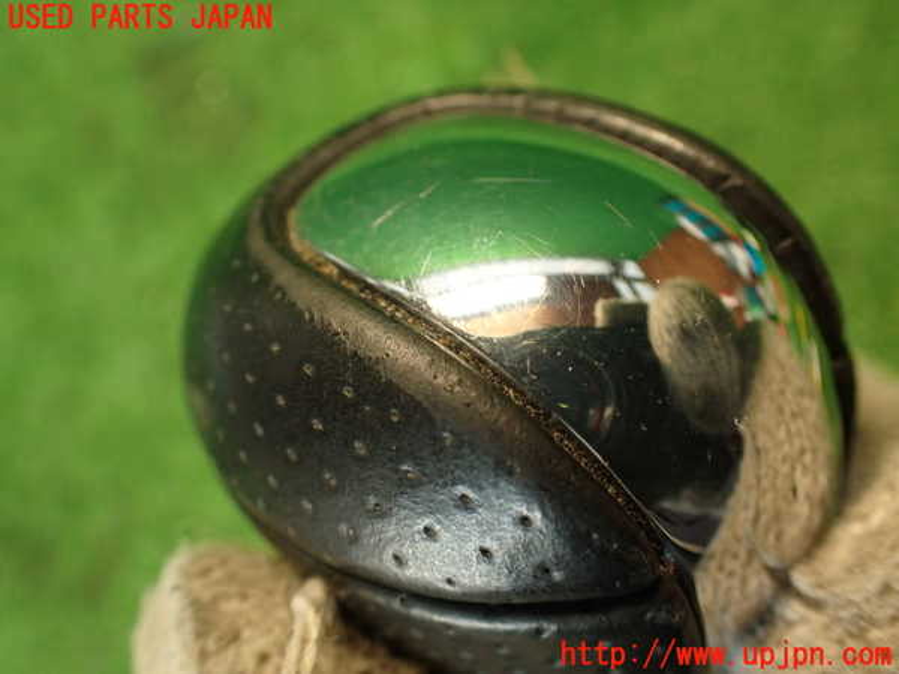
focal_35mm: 30
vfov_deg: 46.8
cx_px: 450
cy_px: 337
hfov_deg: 60.0
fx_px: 779
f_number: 2.3
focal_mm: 5.4
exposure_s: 1/30
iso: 320
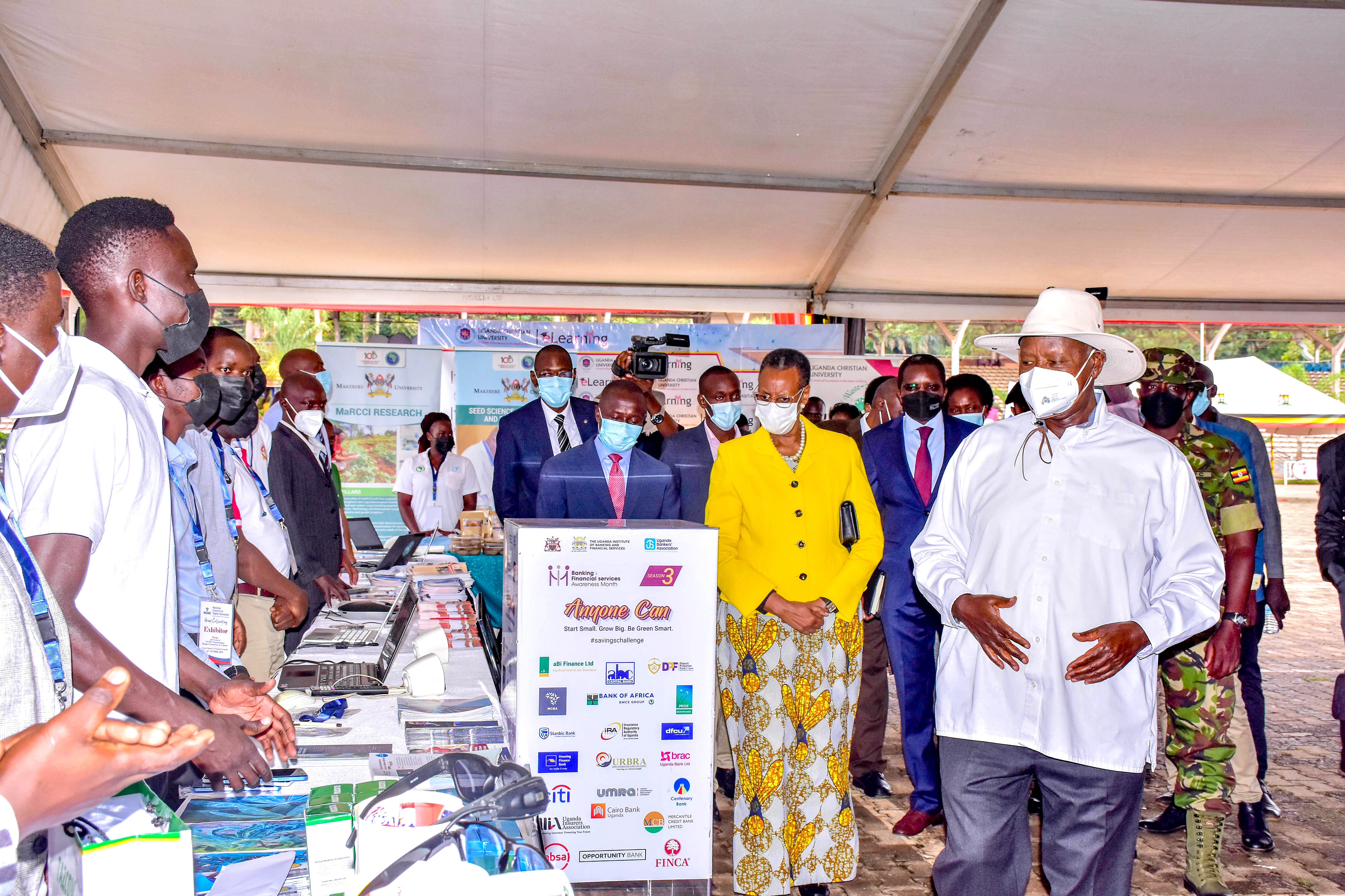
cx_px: 672
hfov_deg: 47.9
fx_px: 1513
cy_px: 448
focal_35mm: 40
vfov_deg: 33.0
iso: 800
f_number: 8
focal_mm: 27
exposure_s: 1/200
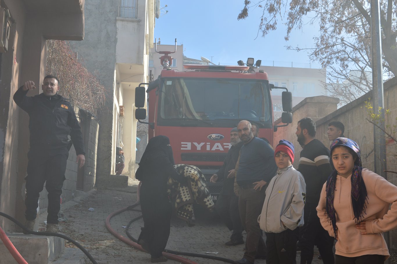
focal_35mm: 52
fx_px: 579
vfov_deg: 25.7
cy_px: 132
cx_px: 198
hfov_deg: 37.9
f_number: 7.1
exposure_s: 1/200
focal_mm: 35
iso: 100
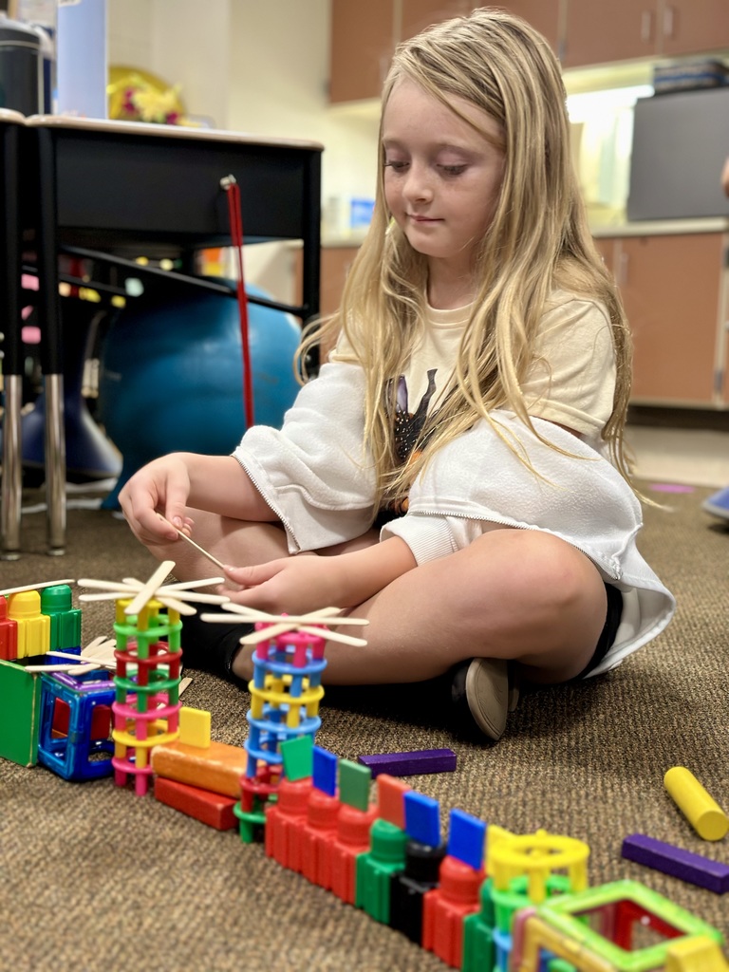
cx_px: 364
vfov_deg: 39.7
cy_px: 486
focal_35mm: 48
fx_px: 1348
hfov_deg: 30.3
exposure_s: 1/60
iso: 250
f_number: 1.78
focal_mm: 6.86
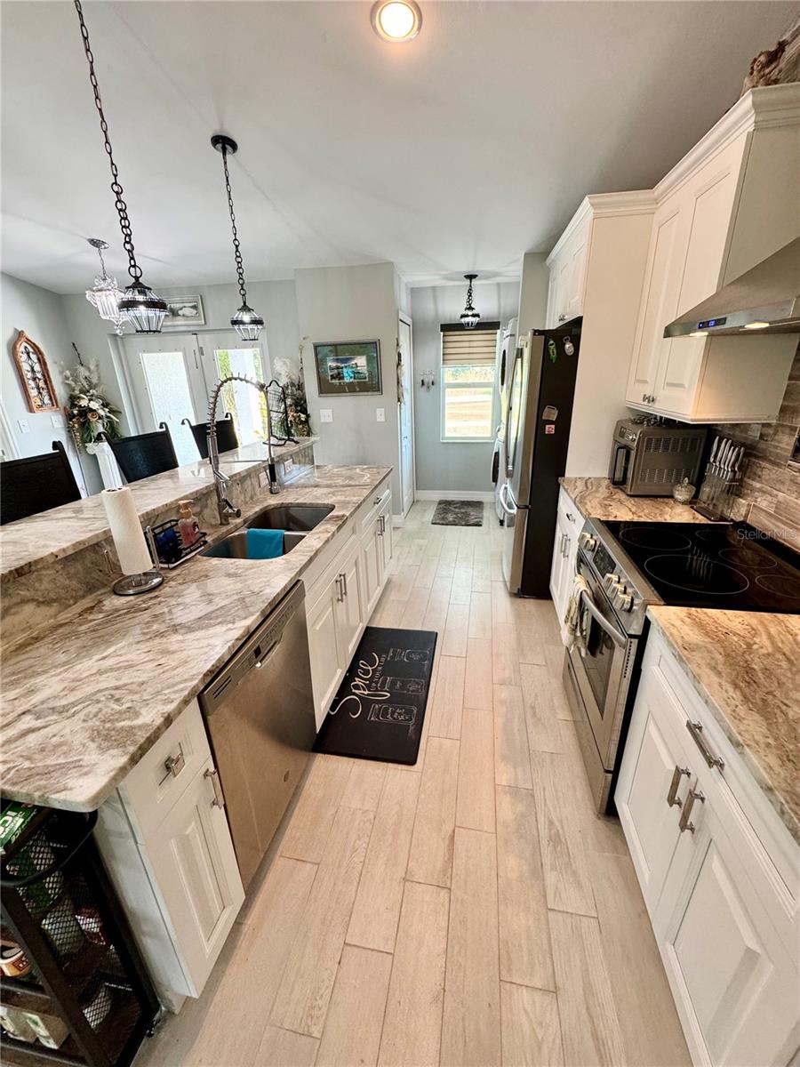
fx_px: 431
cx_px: 400
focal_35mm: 14
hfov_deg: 85.7
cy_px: 534
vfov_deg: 102.1
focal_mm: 2.22
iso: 250
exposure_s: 1/120
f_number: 2.2
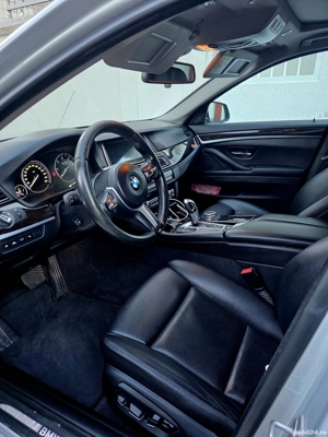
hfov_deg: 58.9
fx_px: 291
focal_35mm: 23
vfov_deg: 73.9
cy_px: 218
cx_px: 164
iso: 250
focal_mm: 6.3
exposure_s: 1/101
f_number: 1.7
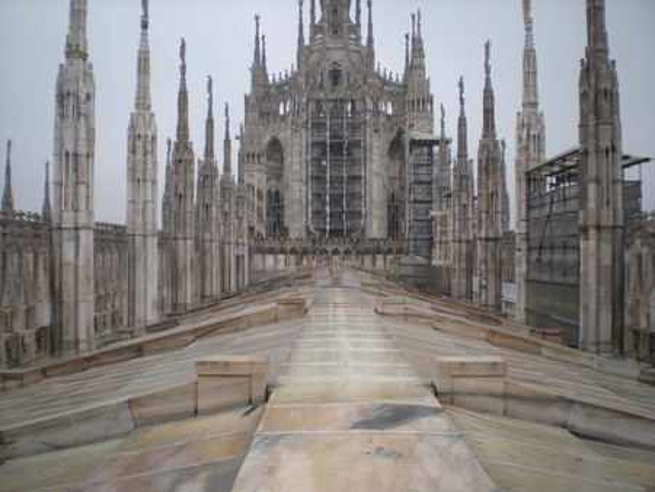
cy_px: 246
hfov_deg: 49.0
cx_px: 328
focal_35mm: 38
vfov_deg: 37.8
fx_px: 719
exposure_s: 1/59.8
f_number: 3.1
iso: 75
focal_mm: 6.3
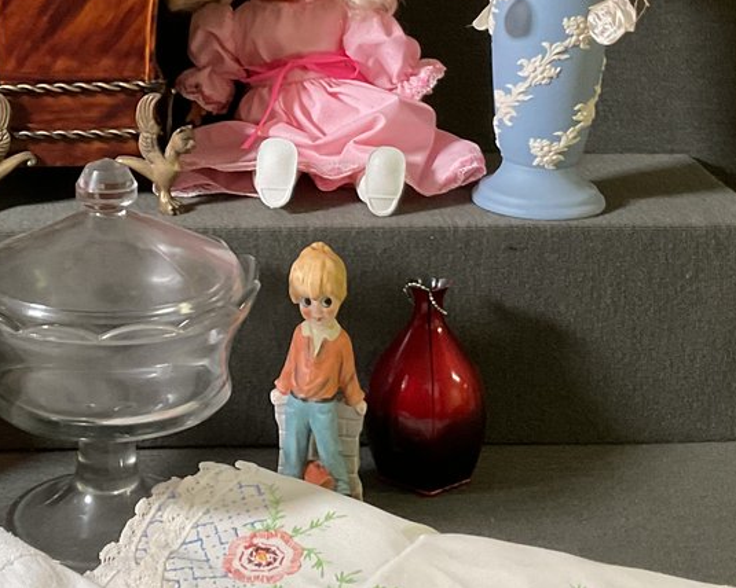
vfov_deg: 18.8
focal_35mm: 80
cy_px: 54
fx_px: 1743
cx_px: 169
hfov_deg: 23.6
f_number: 1.8
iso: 160
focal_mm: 3
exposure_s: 1/60
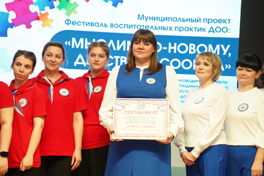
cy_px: 88
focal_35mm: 150
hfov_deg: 13.7
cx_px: 132
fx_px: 1100
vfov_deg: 9.1
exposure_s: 1/160
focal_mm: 150
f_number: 5.6
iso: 1600
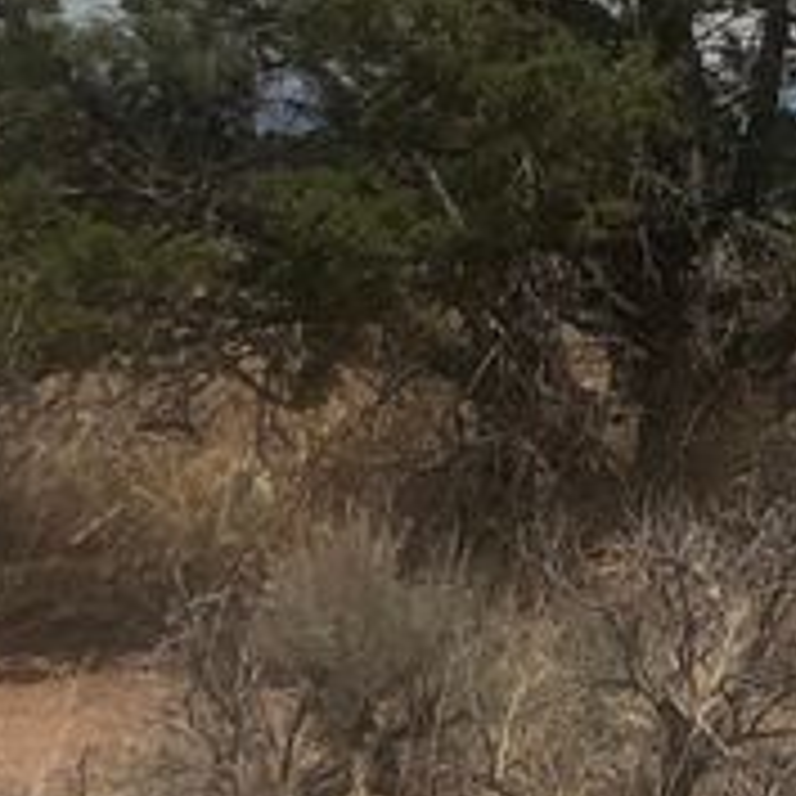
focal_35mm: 143
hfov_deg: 10.1
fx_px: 3720
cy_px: 117
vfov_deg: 12.1
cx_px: 2127
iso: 20
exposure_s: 1/4049
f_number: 1.8
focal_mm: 3.99
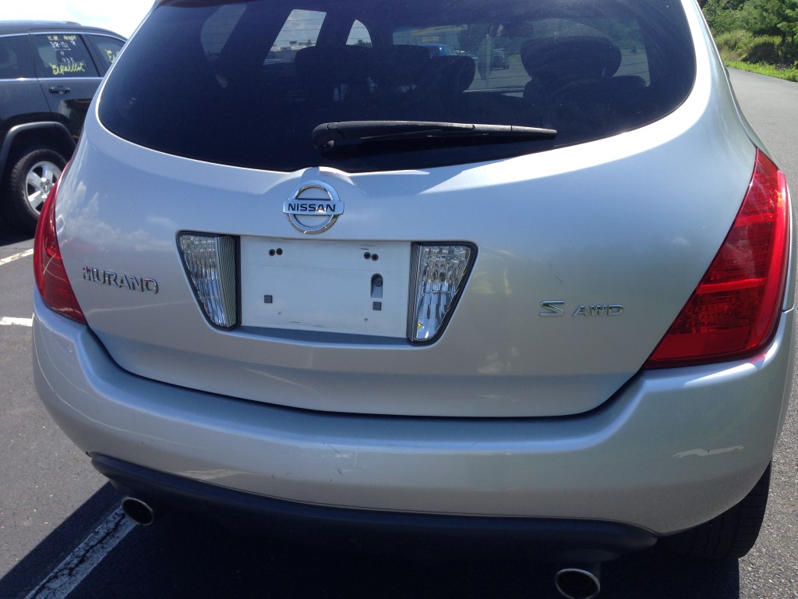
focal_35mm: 33
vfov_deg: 42.9
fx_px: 761
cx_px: 399
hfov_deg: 55.4
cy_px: 300
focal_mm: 4.12
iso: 50
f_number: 2.4
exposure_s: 1/704
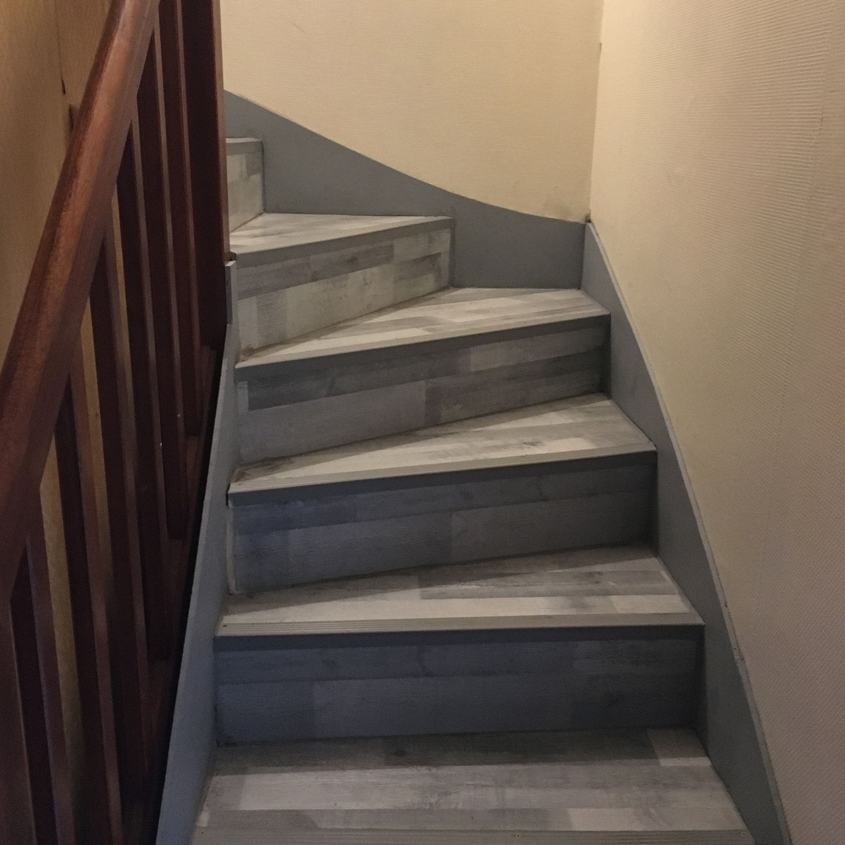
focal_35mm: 35
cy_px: 394
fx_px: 967
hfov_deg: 47.2
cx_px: 418
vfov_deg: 47.2
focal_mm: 4.15
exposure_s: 1/17
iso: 320
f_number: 2.2
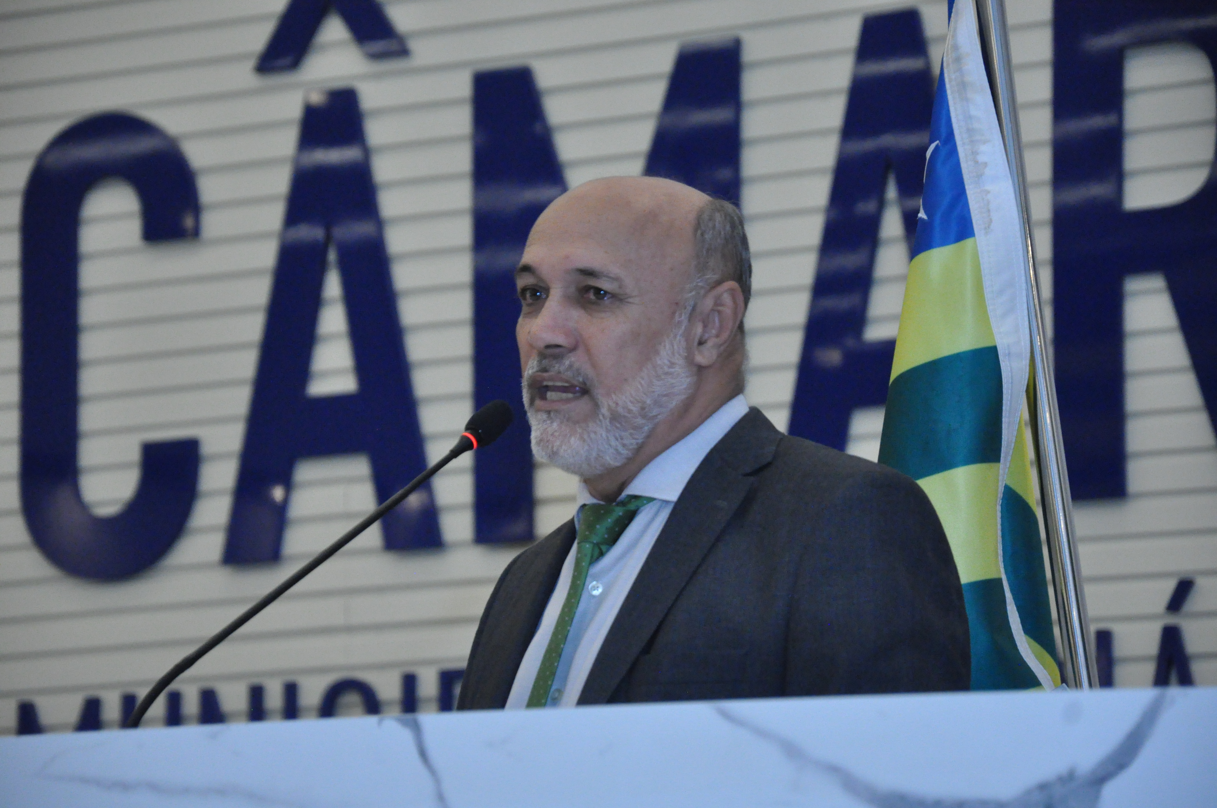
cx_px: 608
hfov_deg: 13.1
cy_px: 404
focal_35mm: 158
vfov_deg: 8.7
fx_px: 5318
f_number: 5.6
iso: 3200
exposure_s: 1/160
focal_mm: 105
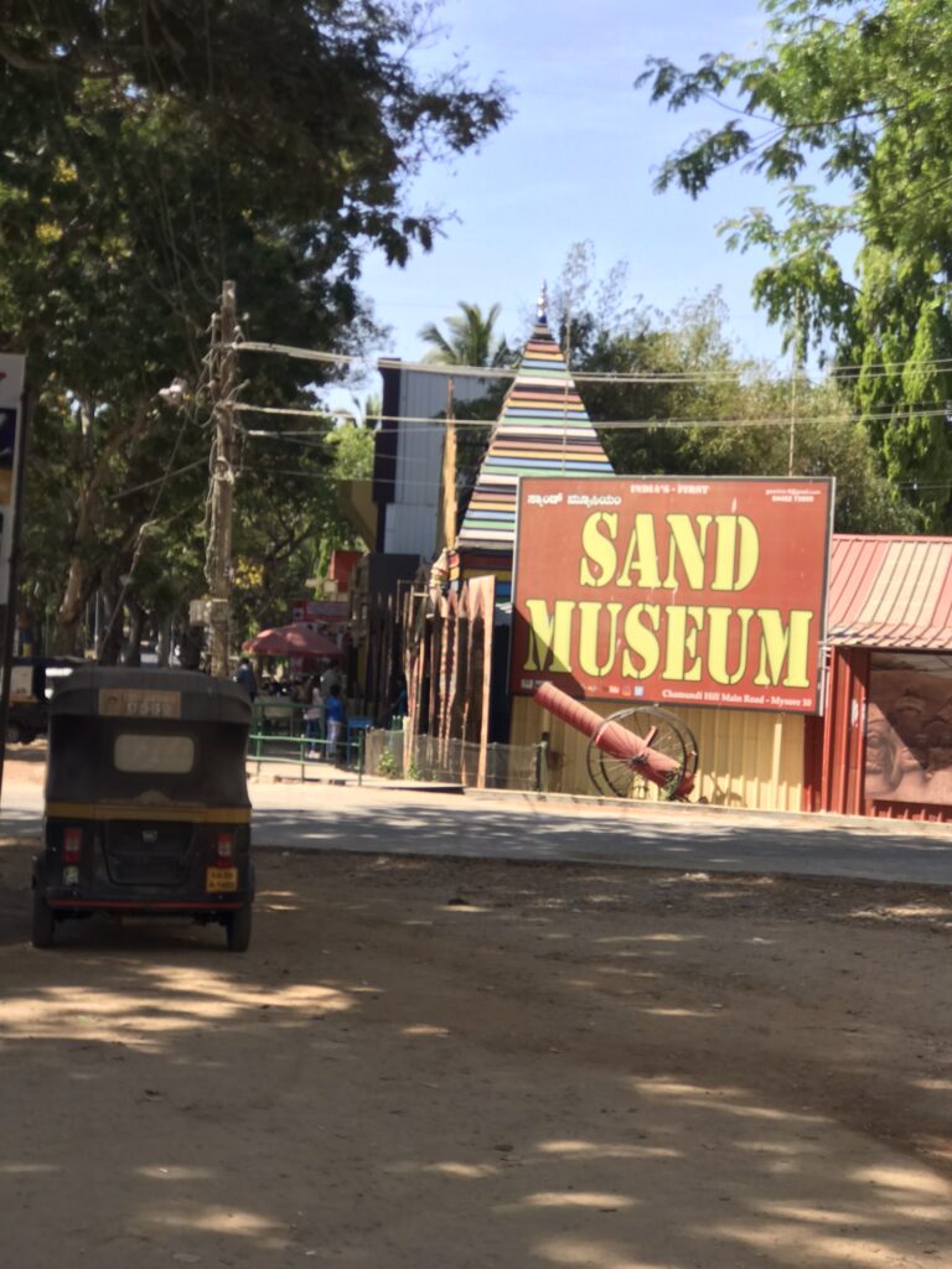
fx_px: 2090
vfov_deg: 33.8
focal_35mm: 57
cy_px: 634
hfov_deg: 25.7
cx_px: 476
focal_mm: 6.6
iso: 20
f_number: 2.8
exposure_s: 1/210
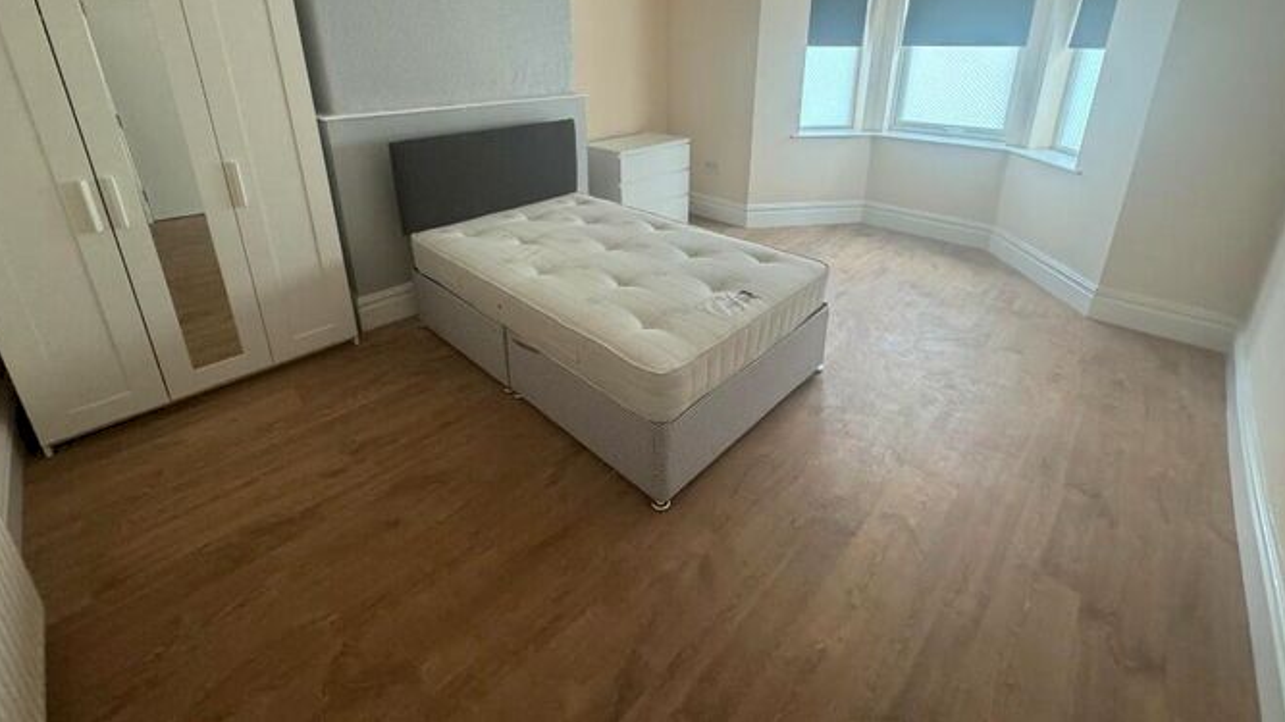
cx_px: 647
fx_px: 545
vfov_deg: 64.6
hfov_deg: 99.4
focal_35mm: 16
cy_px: 219
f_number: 2.2
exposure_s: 1/81
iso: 320
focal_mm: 2.22
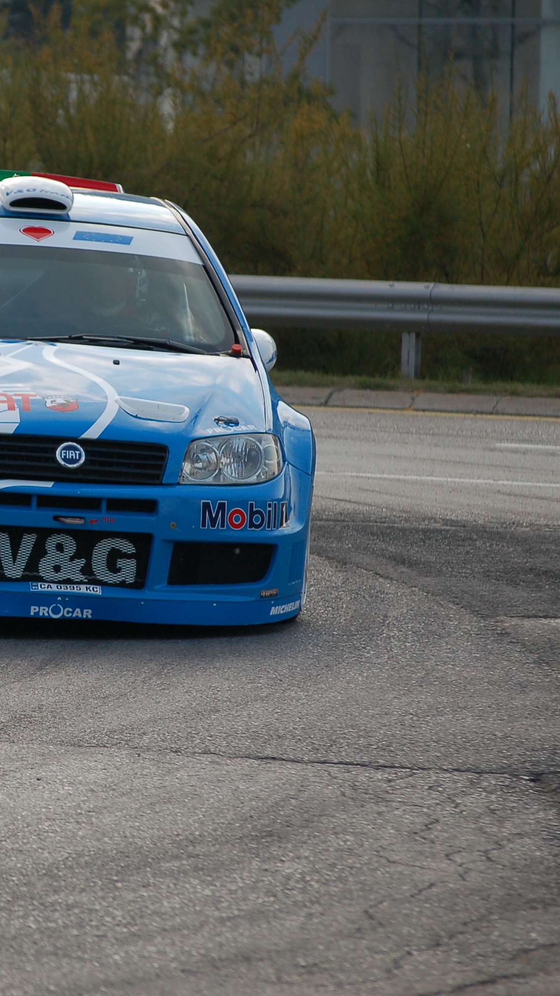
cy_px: 498
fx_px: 6863
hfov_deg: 4.7
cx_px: 45
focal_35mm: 260
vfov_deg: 8.3
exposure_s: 1/1000
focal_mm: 110
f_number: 4.8
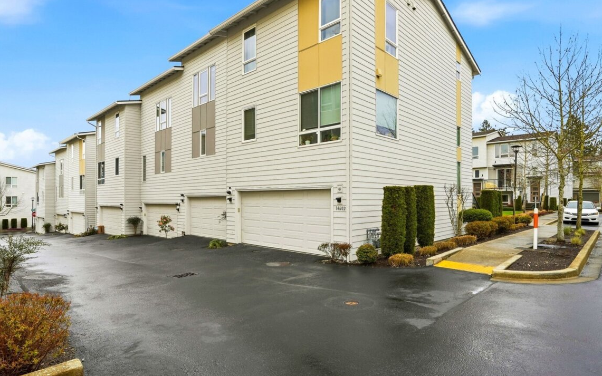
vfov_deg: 58.1
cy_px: 185
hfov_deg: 83.3
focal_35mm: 21
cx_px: 309
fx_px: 338
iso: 100
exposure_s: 1/400
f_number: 9
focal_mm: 16.5
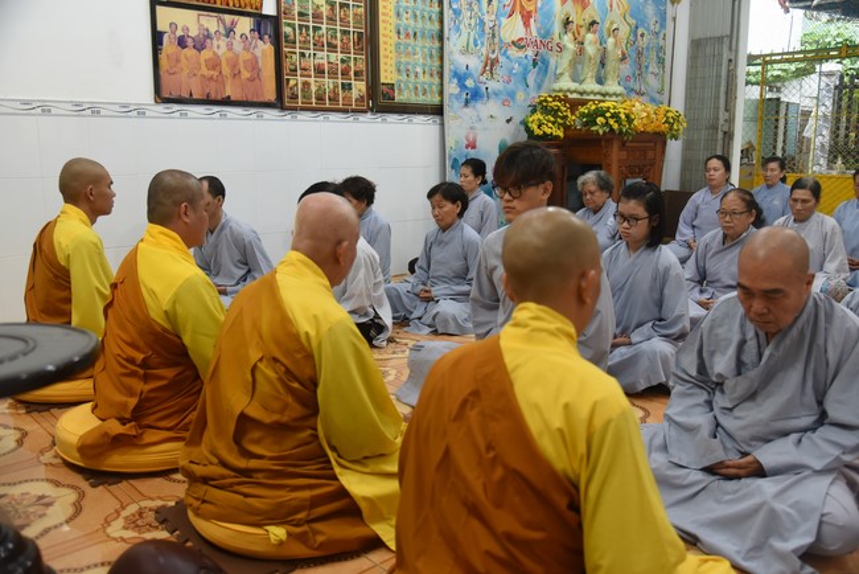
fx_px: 740
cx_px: 430
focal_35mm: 31
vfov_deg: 42.4
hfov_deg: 60.3
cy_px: 287
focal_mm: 31
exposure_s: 1/125
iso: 1250
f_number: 4
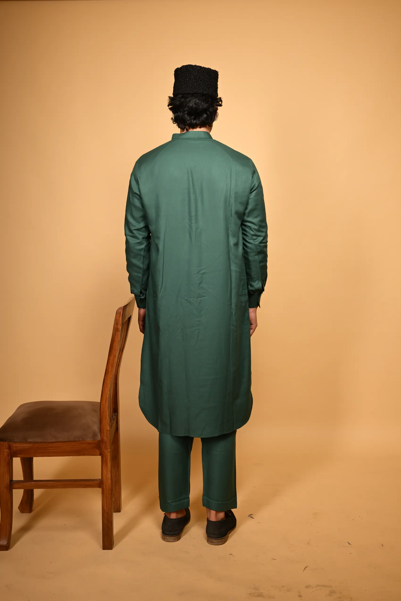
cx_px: 200
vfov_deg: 48.5
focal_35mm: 40
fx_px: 668
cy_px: 300
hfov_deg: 33.4
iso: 160
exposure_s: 1/200
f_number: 6.3
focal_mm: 40
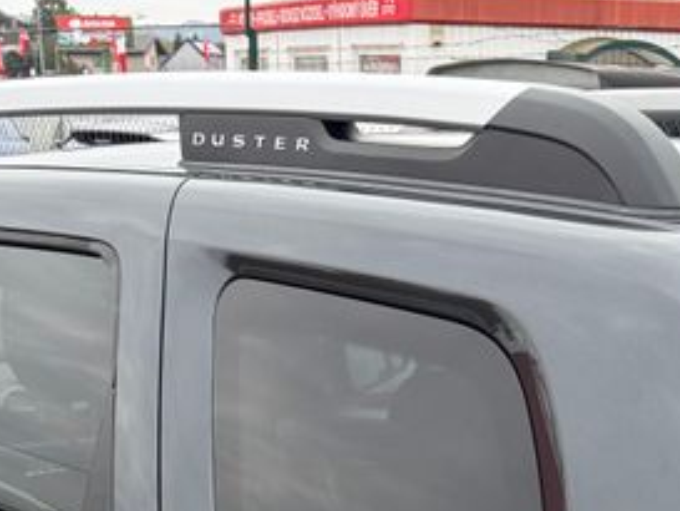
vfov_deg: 14.6
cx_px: 558
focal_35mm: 90
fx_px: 1769
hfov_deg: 21.5
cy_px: 897
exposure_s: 1/604
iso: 80
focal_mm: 6.76
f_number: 1.78
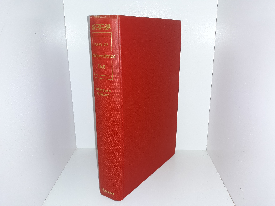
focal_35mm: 28
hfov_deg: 63.4
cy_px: 103
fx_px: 222
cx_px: 138
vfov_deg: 49.7
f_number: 1.7
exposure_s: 1/120
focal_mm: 3.7
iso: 64
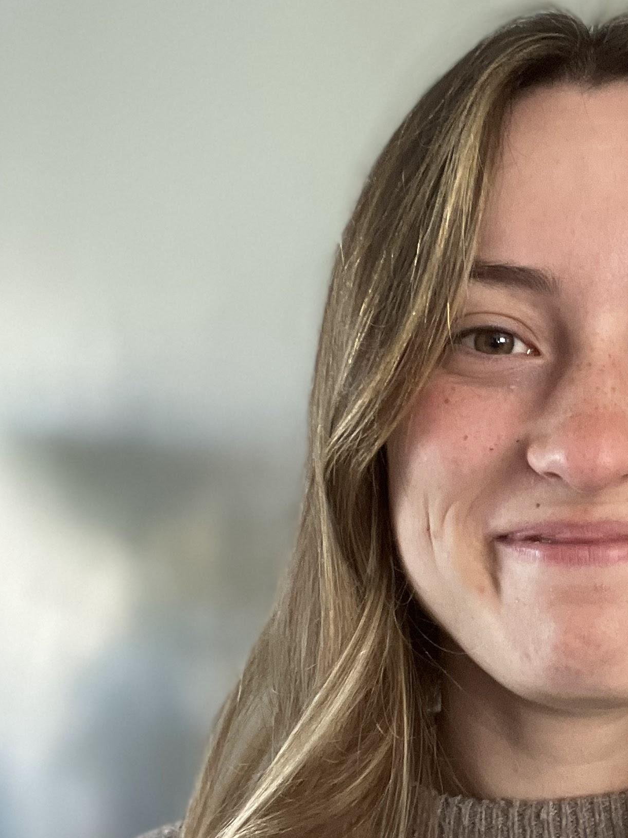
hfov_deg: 24.9
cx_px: 563
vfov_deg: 33.8
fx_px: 1379
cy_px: 457
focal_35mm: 57
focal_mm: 2.71
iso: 250
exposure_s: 1/40
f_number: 2.2
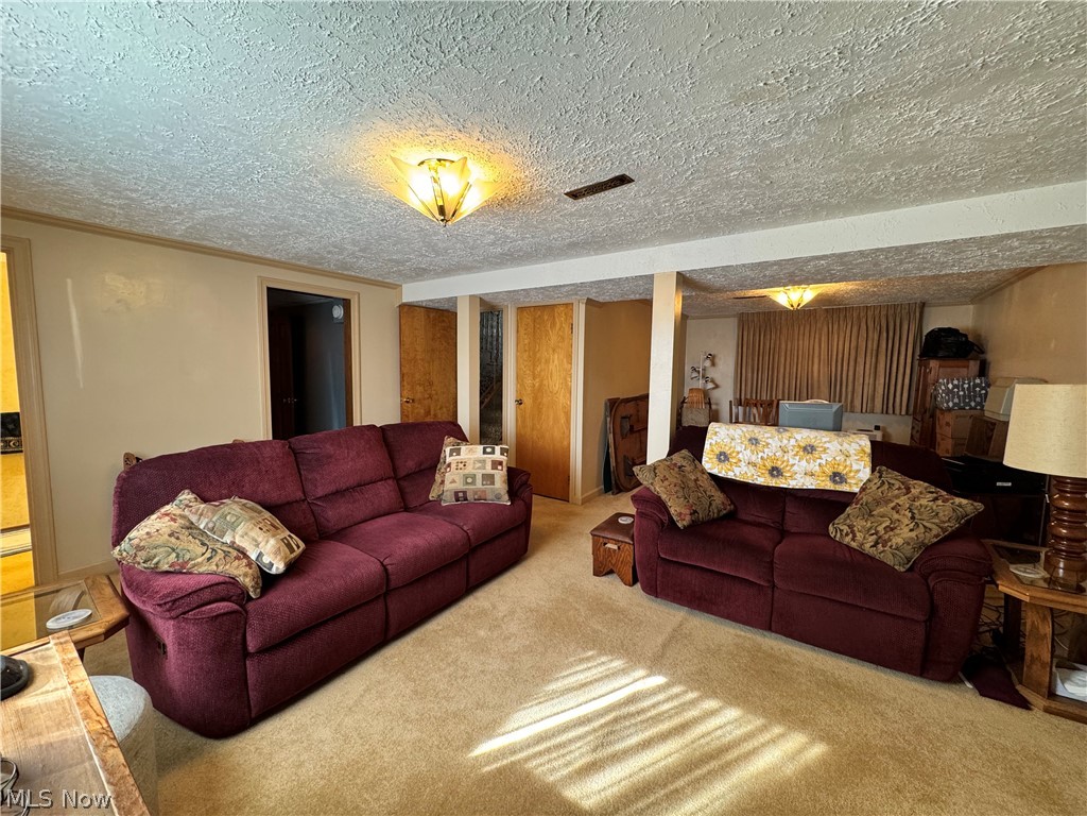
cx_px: 544
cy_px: 408
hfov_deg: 102.1
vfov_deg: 85.7
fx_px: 440
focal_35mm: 14
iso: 250
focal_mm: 2.22
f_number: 2.2
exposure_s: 1/60
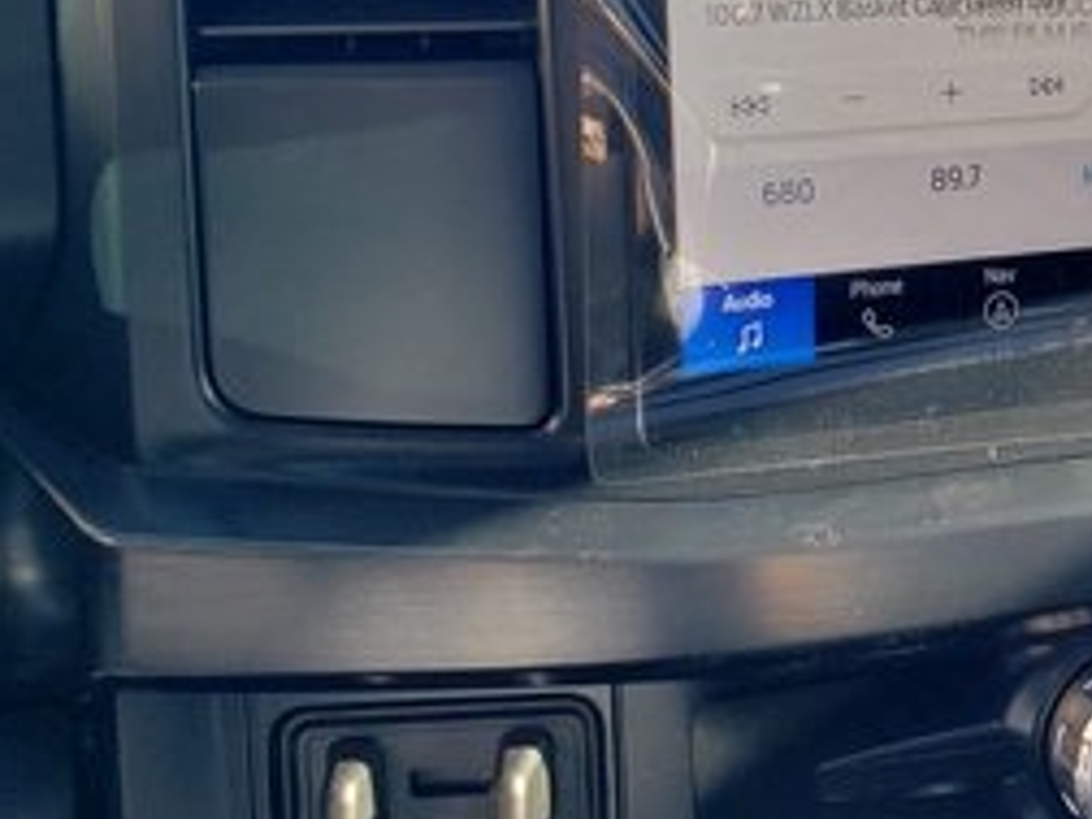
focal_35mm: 66
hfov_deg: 27.7
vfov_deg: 21.6
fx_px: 2082
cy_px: 26
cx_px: 1092
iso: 50
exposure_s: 1/287
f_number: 2.4
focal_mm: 4.3
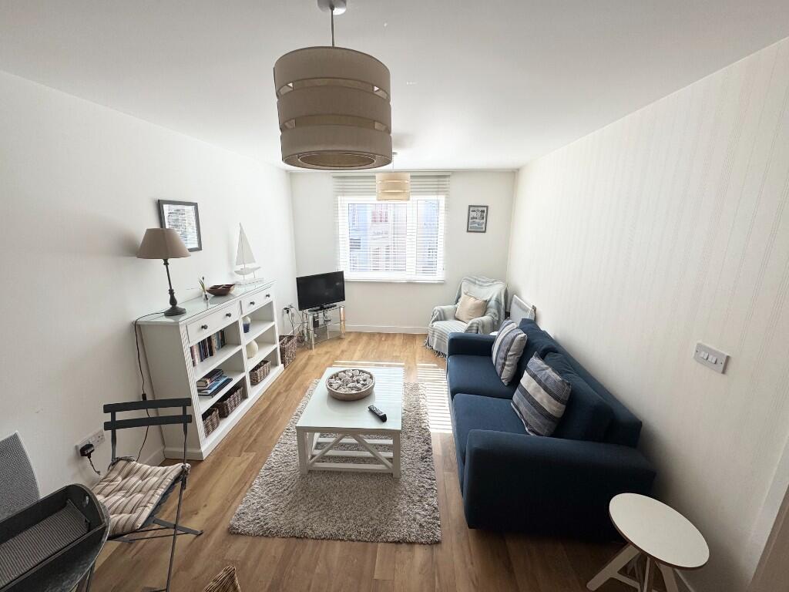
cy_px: 296
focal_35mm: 14
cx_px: 394
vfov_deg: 85.7
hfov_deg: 102.1
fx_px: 319
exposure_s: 1/241
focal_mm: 2.22
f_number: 2.2
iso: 40
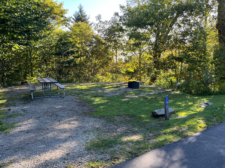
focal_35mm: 26
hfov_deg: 67.3
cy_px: 84
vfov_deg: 53.1
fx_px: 169
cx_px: 112
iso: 50
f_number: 1.6
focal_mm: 5.1
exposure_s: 1/281
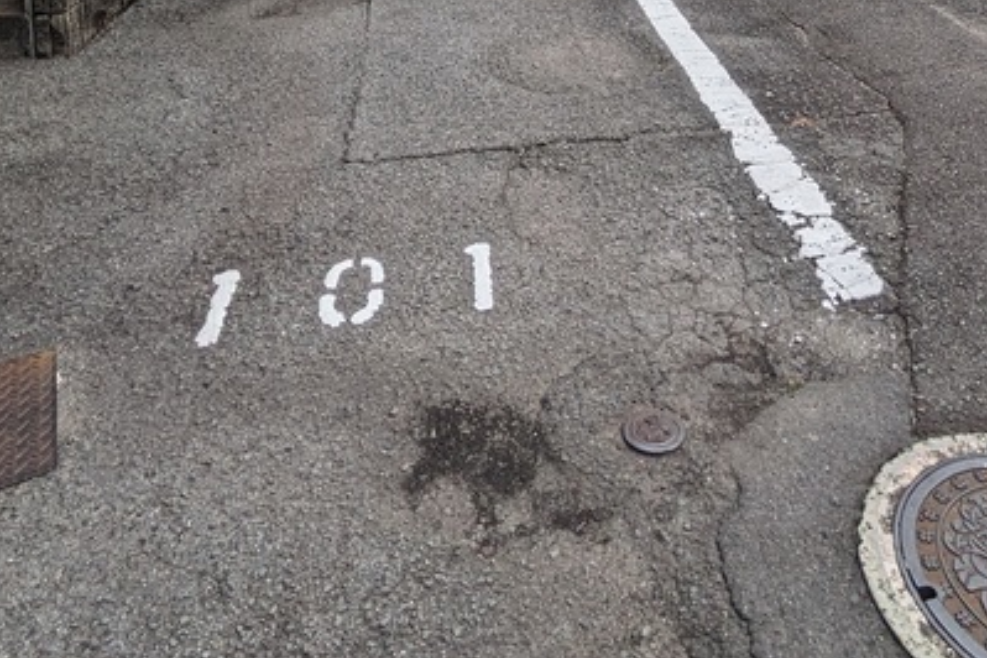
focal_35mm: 35
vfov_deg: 29.8
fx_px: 960
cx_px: 580
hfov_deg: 54.1
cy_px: -210
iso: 49
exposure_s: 1/2294
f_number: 2.2
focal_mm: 1.83
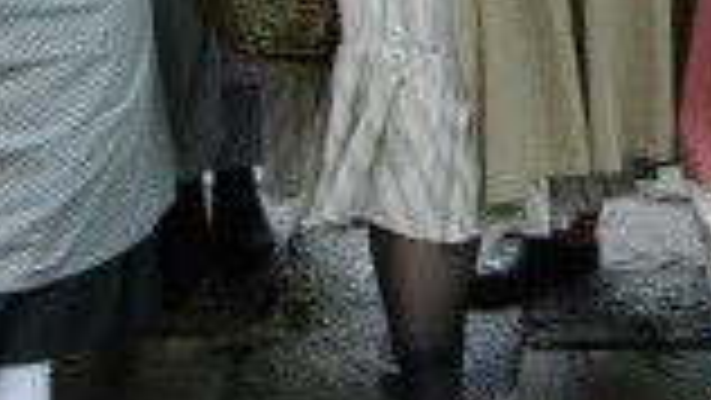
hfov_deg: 12.8
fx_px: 3168
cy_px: -369
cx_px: 558
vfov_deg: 7.0
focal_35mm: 168
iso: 64
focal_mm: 7.8
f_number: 2.8
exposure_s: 1/71.8
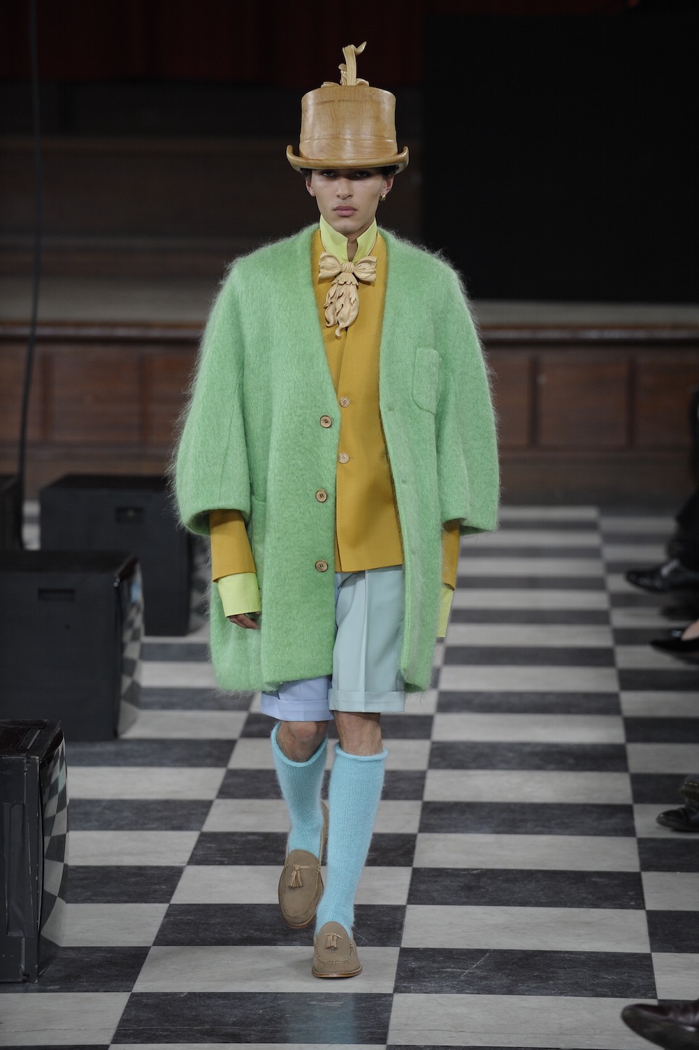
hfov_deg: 7.8
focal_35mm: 175
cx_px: 350
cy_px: 525
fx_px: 5104
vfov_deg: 11.8
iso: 1000
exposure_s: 1/500
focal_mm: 175
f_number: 4
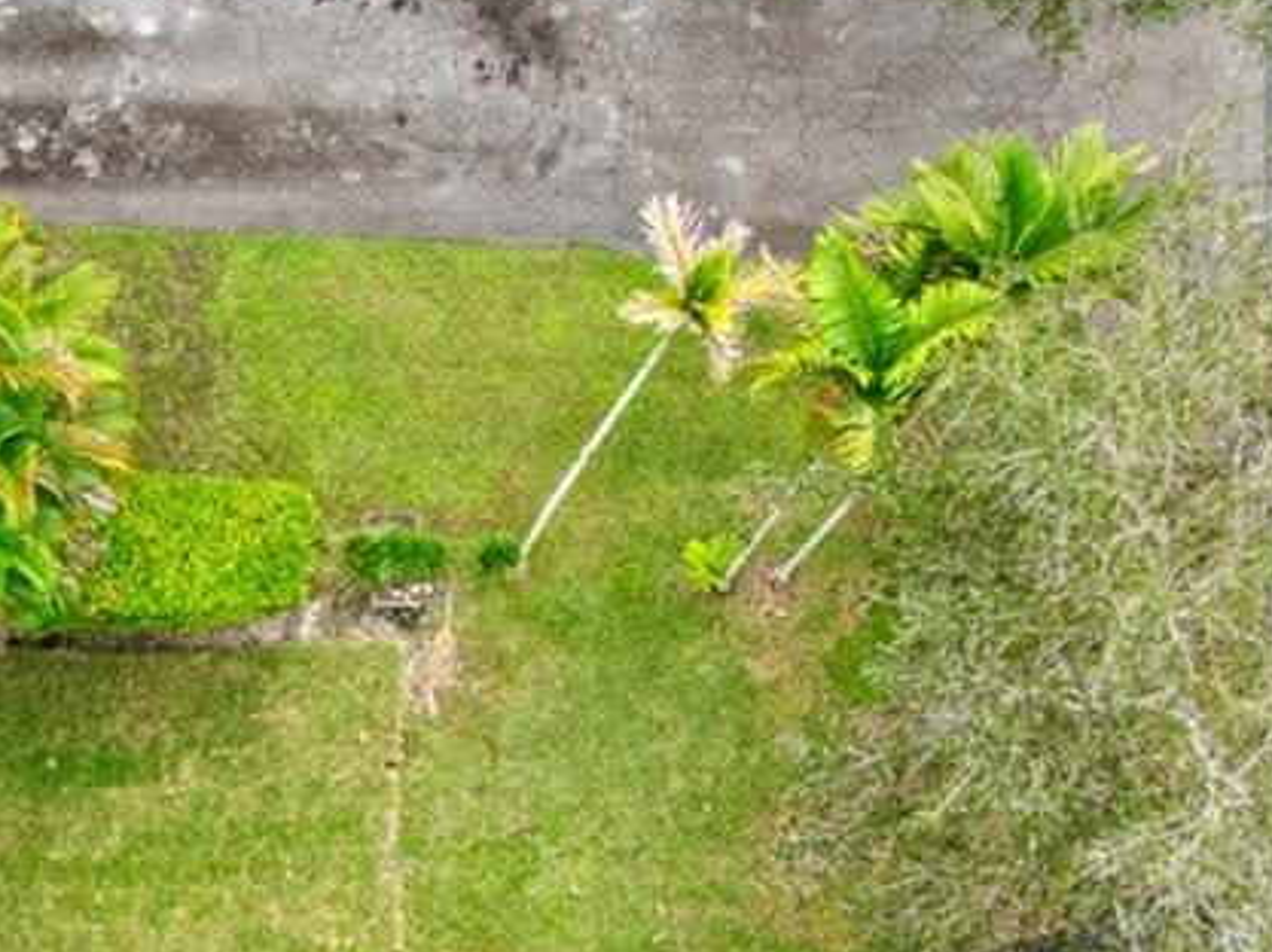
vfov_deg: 14.0
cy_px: 1783
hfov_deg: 19.6
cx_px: -397
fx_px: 3378
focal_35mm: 92
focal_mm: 12.29
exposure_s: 1/500
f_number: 2.8
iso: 130
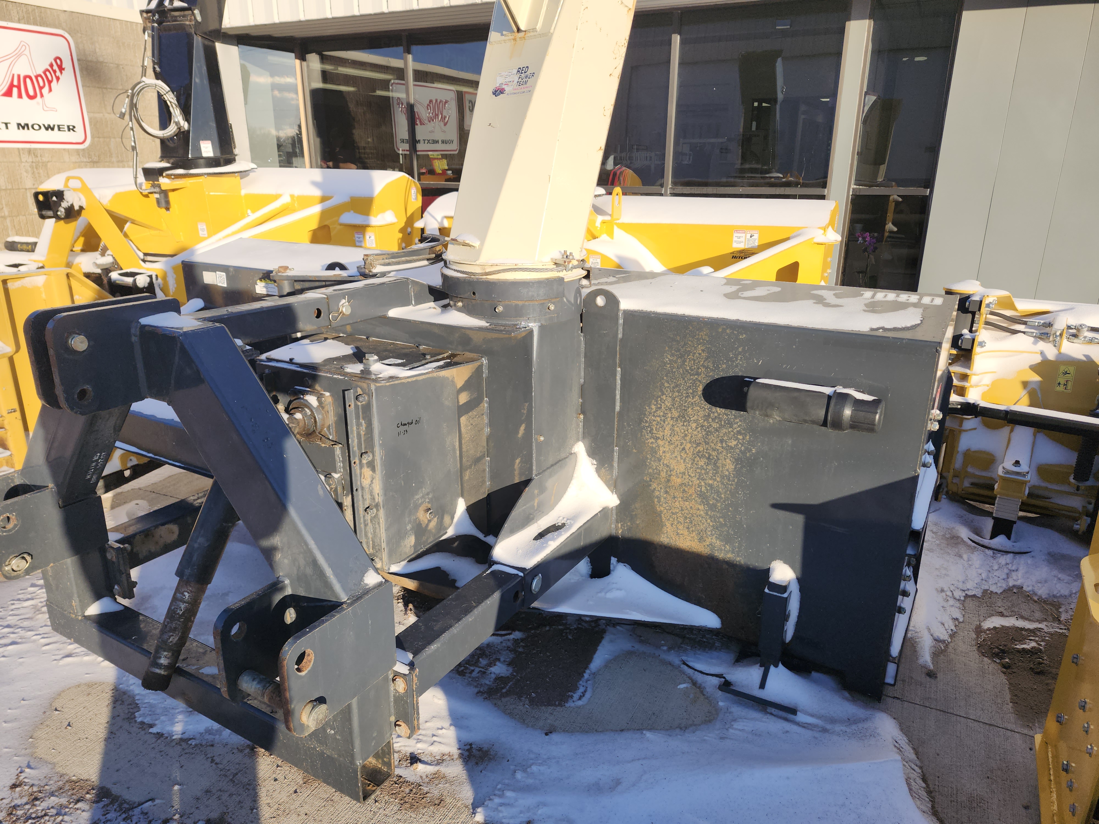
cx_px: 550
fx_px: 730
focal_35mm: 23
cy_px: 412
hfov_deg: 73.9
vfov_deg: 58.9
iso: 25
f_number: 1.8
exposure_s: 1/834
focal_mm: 5.54
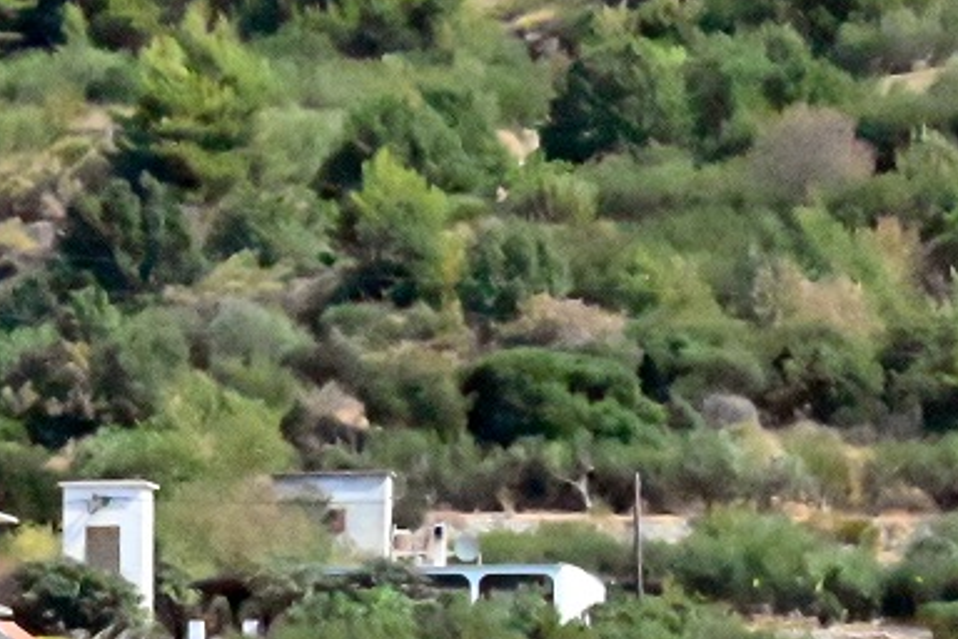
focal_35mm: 762
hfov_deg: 2.7
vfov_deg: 1.8
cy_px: 1052
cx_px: 120
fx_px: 20276
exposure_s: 1/8000
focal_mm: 195
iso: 40000
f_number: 29
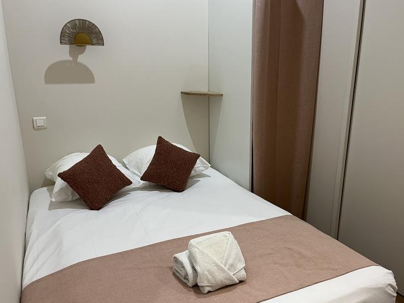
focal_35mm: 29
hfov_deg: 61.6
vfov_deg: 48.2
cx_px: 205
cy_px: 161
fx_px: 339
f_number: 1.6
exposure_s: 1/50
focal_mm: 5.1
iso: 125
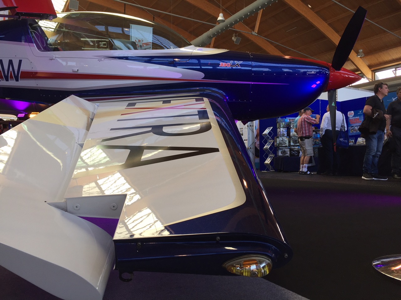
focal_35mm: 29
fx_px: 336
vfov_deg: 48.2
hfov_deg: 61.7
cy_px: 150
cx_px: 200
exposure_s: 1/151
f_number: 2.2
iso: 32
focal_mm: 4.15
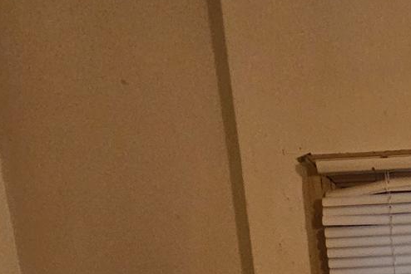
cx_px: 595
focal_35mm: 56
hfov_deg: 26.9
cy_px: 587
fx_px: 640
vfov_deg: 16.5
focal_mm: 2.2
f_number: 2.2
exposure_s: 1/60
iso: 250
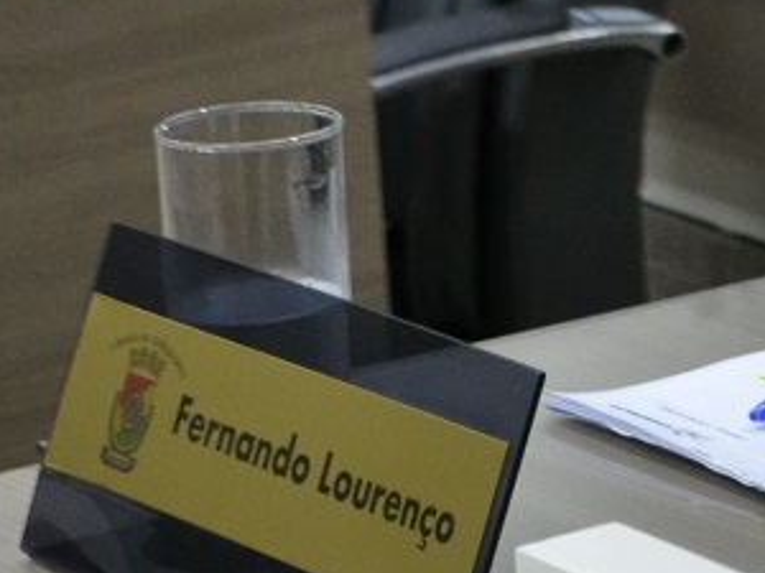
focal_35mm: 250
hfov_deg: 7.5
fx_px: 5525
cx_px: 1612
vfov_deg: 5.9
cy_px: -110
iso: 1600
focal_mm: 40
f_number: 5.3
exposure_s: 1/50
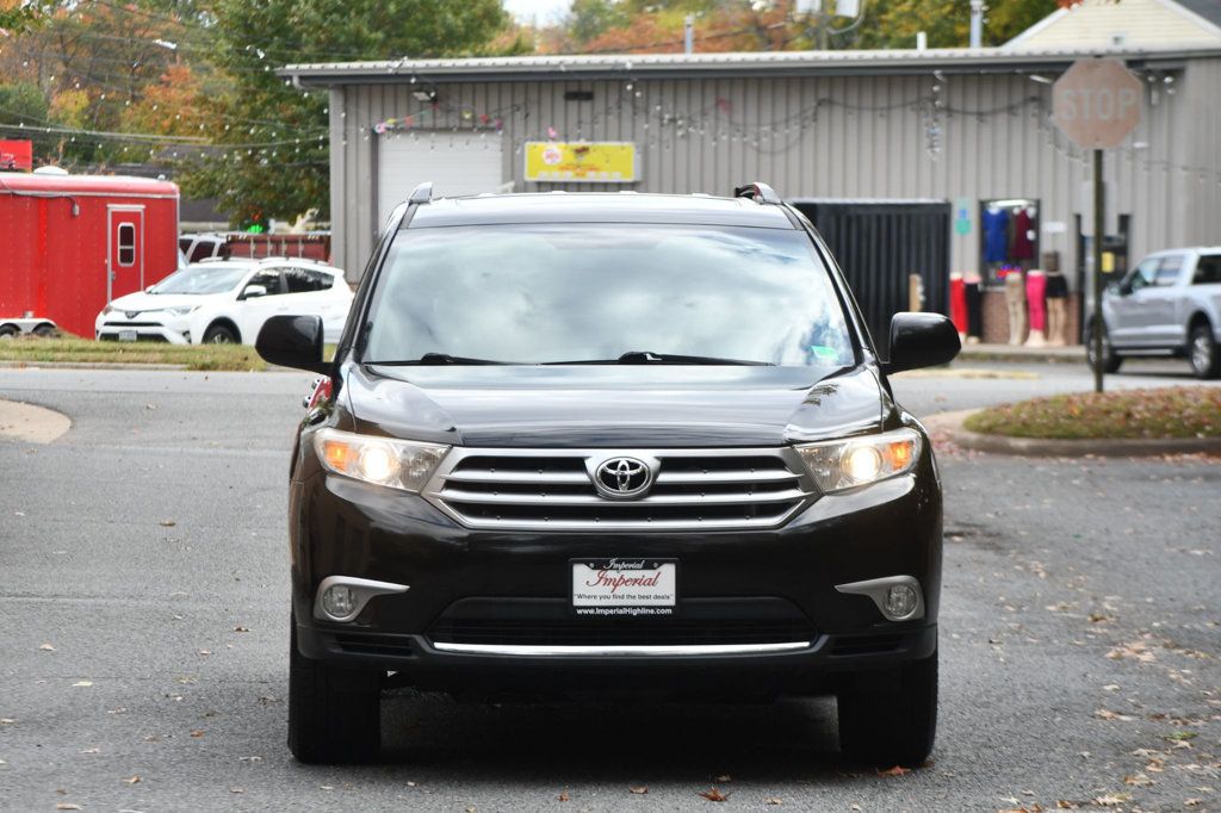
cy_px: 406
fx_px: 5187
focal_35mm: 153
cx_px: 610
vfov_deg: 9.0
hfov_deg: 13.4
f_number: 6.3
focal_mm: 102
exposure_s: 1/250
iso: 200
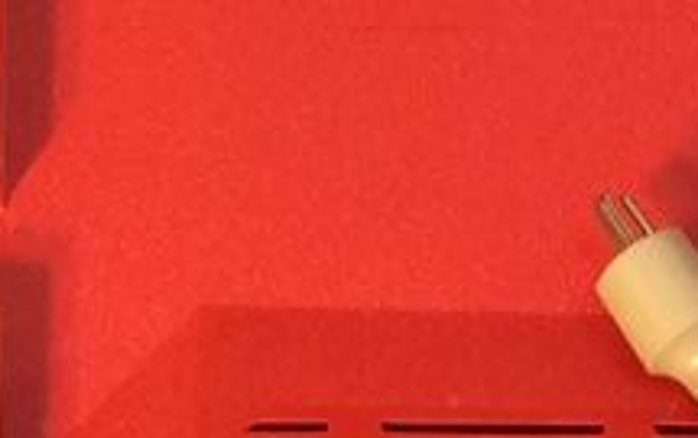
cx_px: 302
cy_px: 921
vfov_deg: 5.5
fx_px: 4438
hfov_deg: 9.0
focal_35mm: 233
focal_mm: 4.15
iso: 40
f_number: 2.2
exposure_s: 1/33
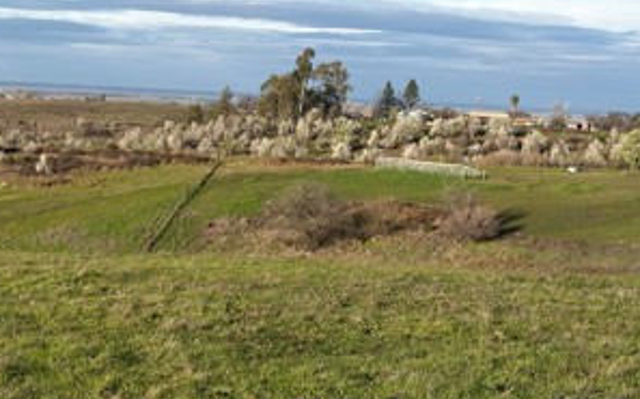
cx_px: 123
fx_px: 1394
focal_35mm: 80
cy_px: 45
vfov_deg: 16.1
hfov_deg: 25.4
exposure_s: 1/4098
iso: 64
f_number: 1.78
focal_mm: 6.76
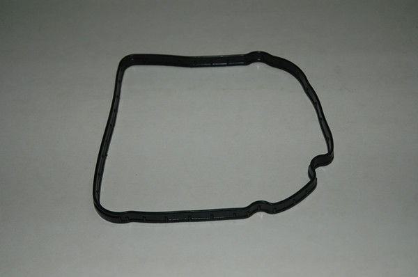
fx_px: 661
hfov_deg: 35.1
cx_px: 209
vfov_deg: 23.7
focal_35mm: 57
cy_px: 138
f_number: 4.2
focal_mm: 38
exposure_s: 1/60
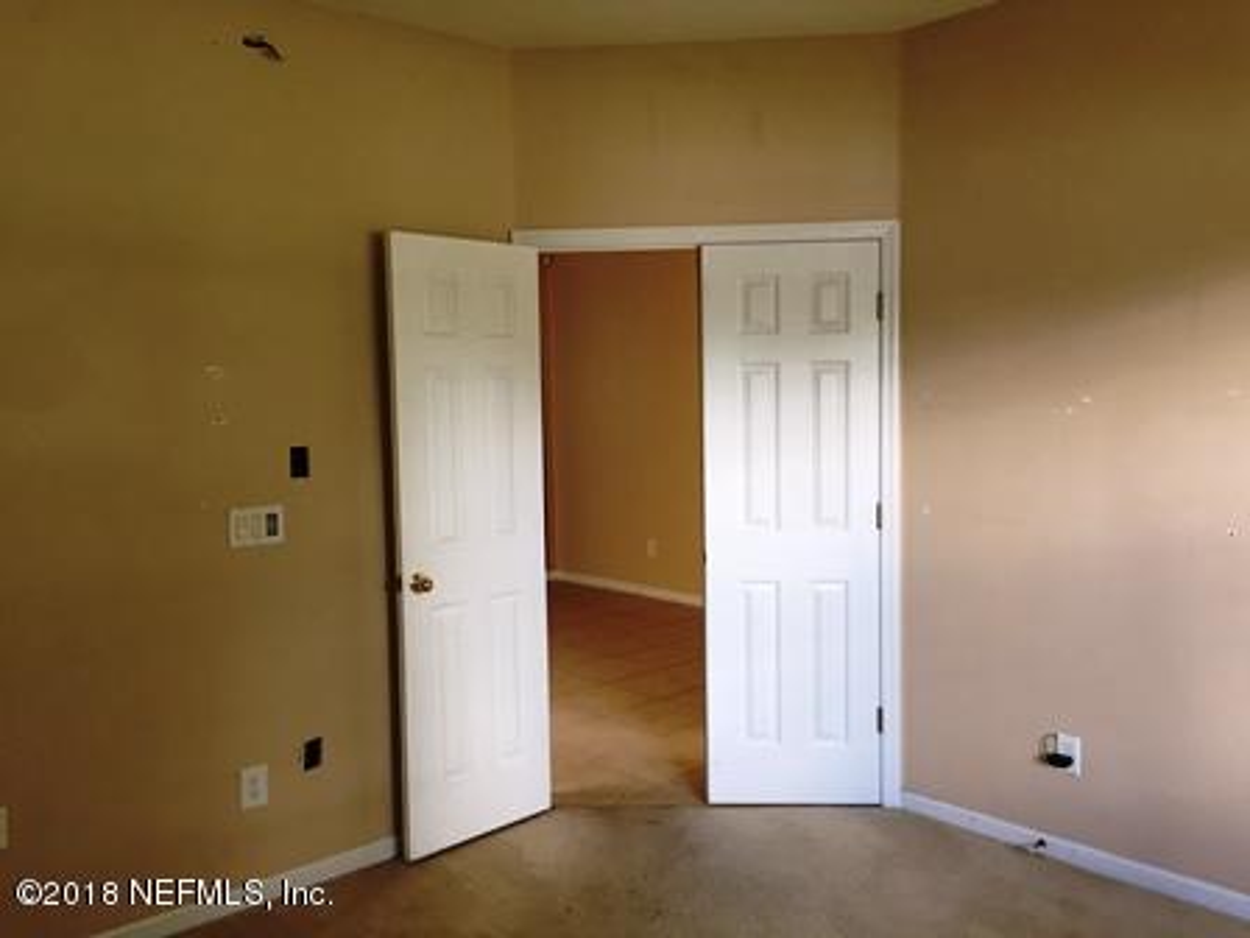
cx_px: 625
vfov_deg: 48.2
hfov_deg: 61.7
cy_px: 469
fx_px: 1047
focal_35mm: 29
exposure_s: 1/30
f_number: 2.2
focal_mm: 4.15
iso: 64
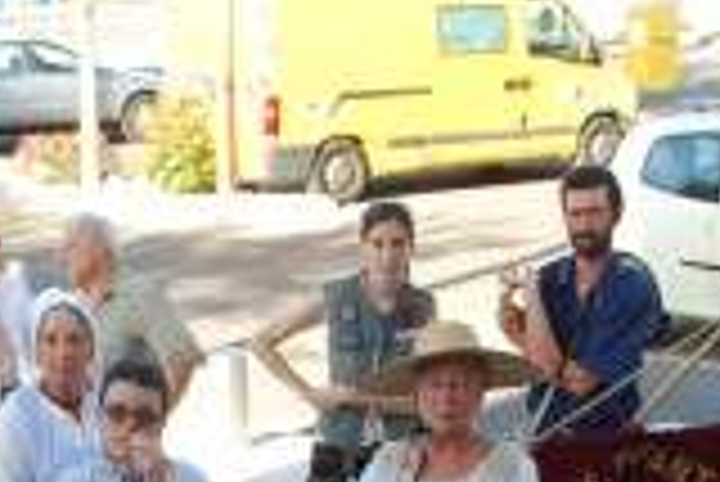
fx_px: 2162
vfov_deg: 12.2
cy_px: 709
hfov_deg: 18.9
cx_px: 288
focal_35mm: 108
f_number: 5.6
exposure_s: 1/125
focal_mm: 18
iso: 200
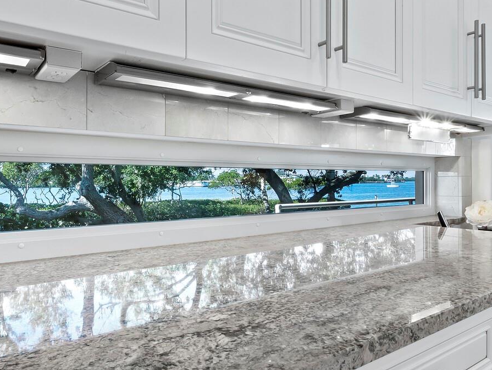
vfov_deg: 54.9
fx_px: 355
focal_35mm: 25
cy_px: 183
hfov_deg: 68.1
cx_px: 179
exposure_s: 1/4
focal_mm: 7
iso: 400
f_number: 11
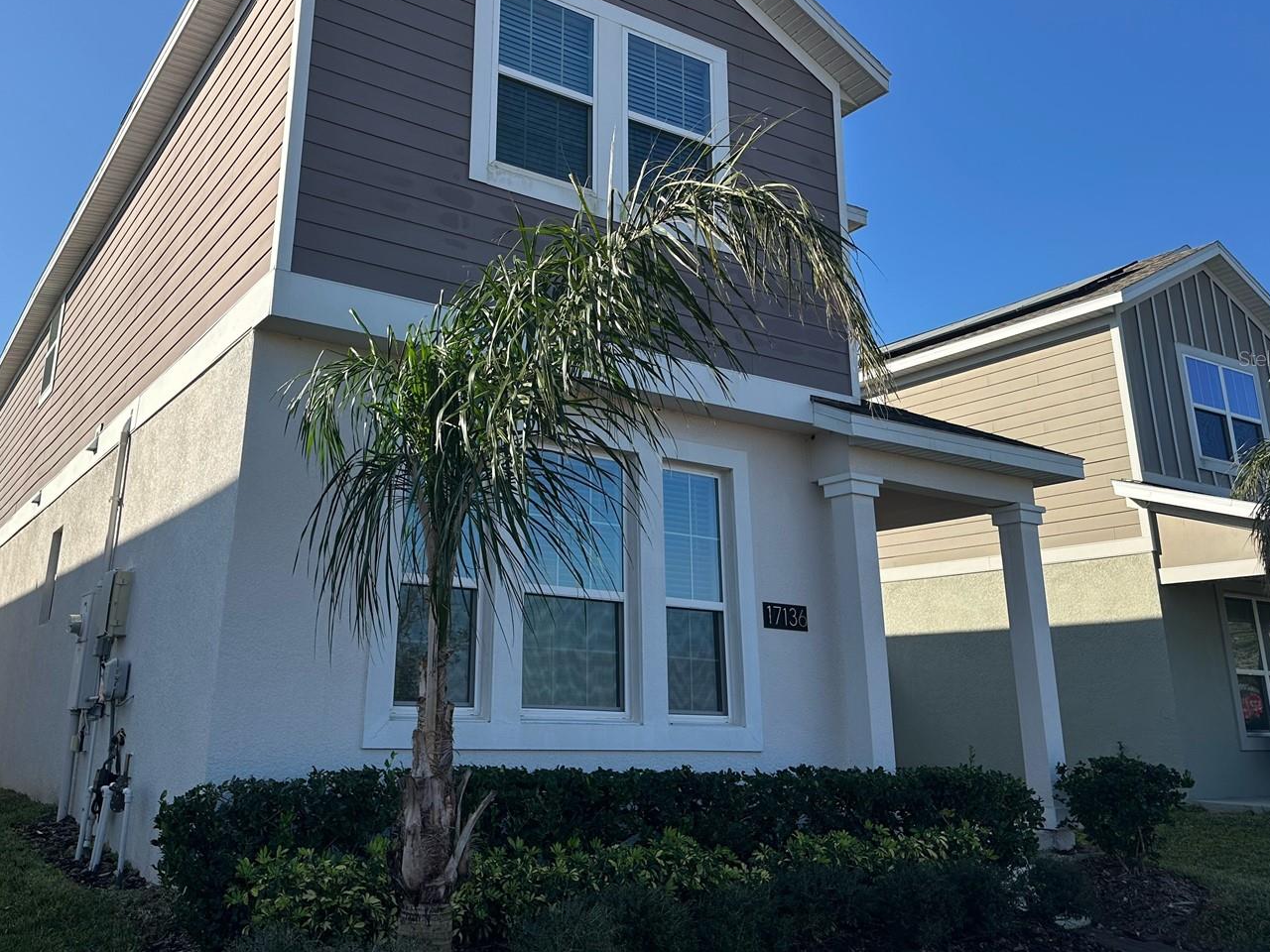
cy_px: 358
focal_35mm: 30
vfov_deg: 46.4
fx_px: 1101
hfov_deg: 59.7
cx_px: 539
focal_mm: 6.86
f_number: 1.78
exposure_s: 1/3472
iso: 80
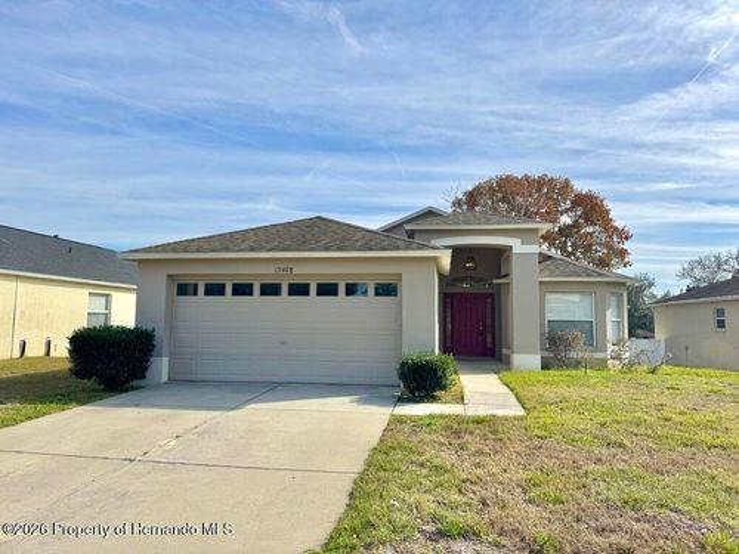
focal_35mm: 24
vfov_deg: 56.8
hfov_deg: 71.6
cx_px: 370
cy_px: 277
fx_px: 512
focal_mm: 6.76
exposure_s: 1/7092
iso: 80
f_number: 1.78
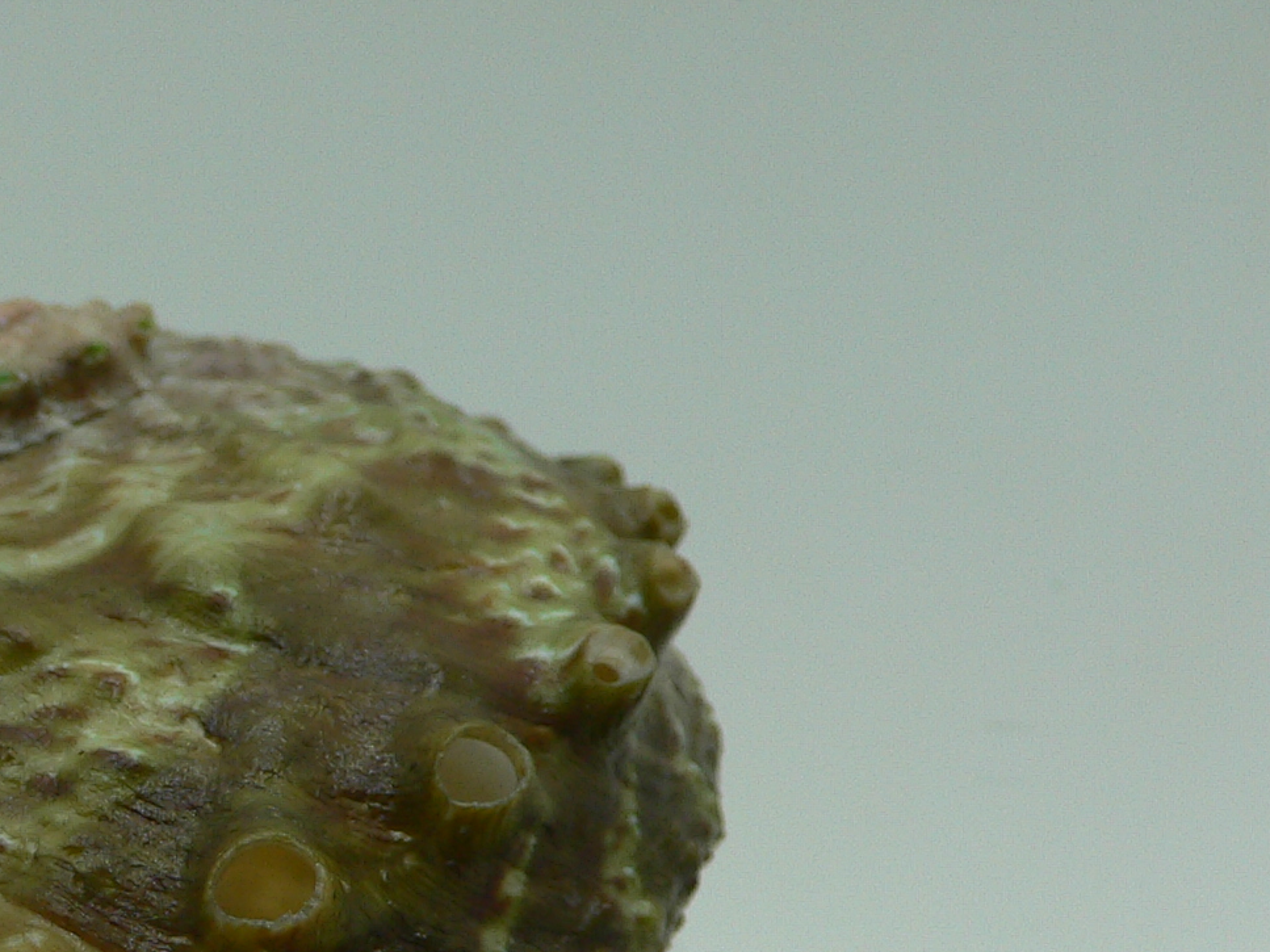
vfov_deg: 19.8
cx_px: 55
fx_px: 2678
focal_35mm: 73
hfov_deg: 25.6
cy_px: 851
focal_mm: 4.6
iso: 80
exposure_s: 1/80
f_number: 2.8
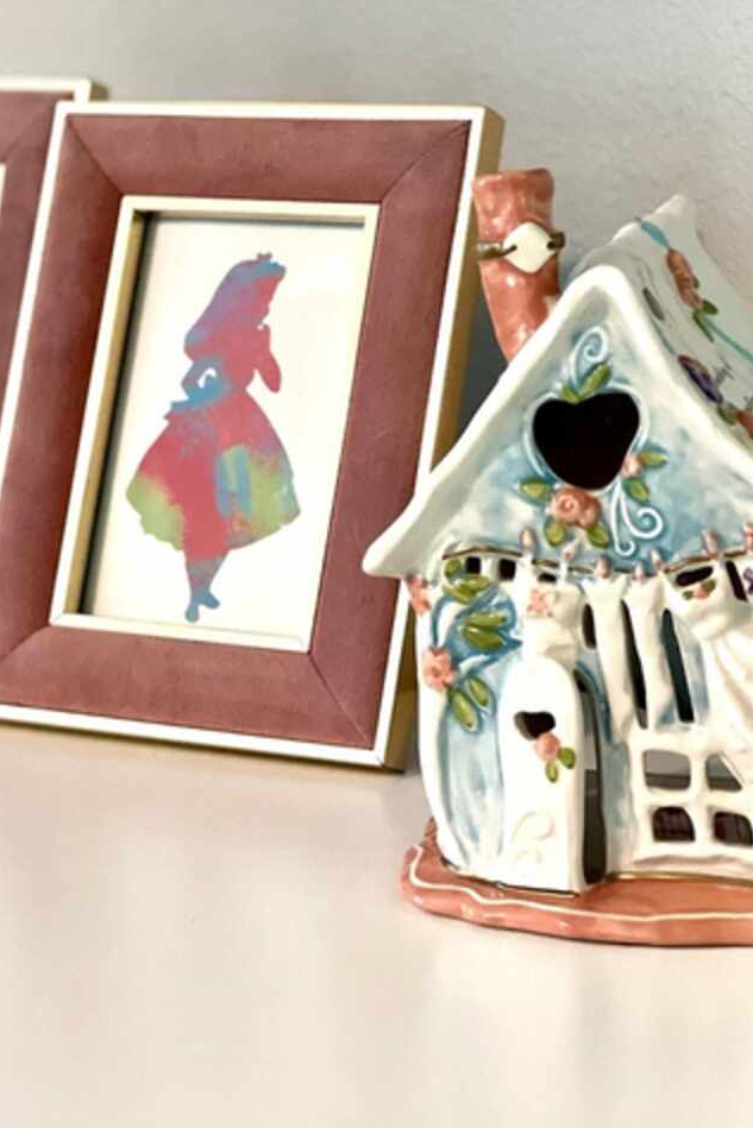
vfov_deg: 18.9
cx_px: 232
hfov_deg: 12.7
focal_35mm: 108
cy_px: 560
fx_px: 3387
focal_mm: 9
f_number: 2.8
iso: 400
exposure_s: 1/30
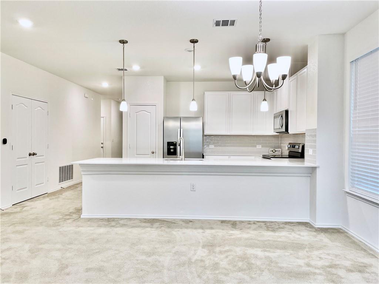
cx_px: 190
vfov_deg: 53.1
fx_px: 285
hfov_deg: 67.3
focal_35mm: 26
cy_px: 142
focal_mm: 4.2
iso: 100
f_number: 1.6
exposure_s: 1/120
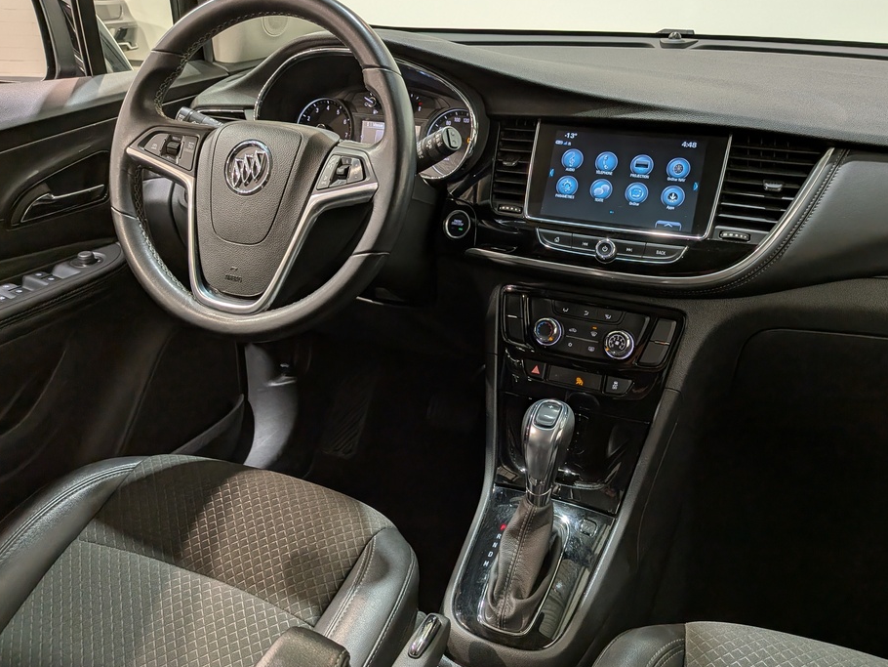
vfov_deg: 51.3
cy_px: 298
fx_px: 693
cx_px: 485
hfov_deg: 65.2
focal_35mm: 27
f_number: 1.7
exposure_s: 1/50
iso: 95
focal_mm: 4.53
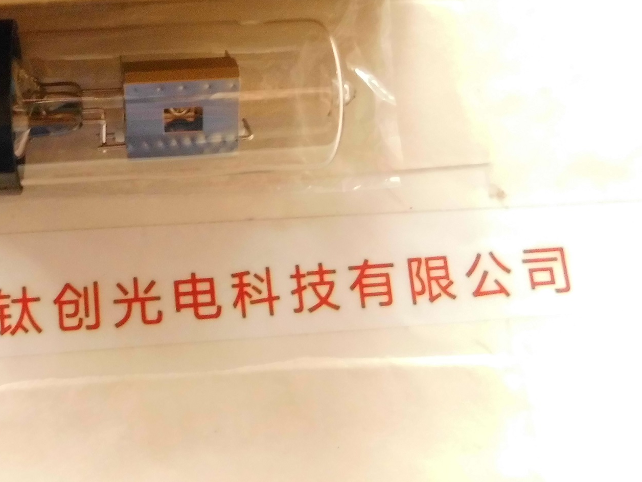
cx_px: 135
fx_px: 853
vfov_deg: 30.5
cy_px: 73
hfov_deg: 39.7
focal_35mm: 46
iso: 400
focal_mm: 4.6
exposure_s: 1/10
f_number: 3.2
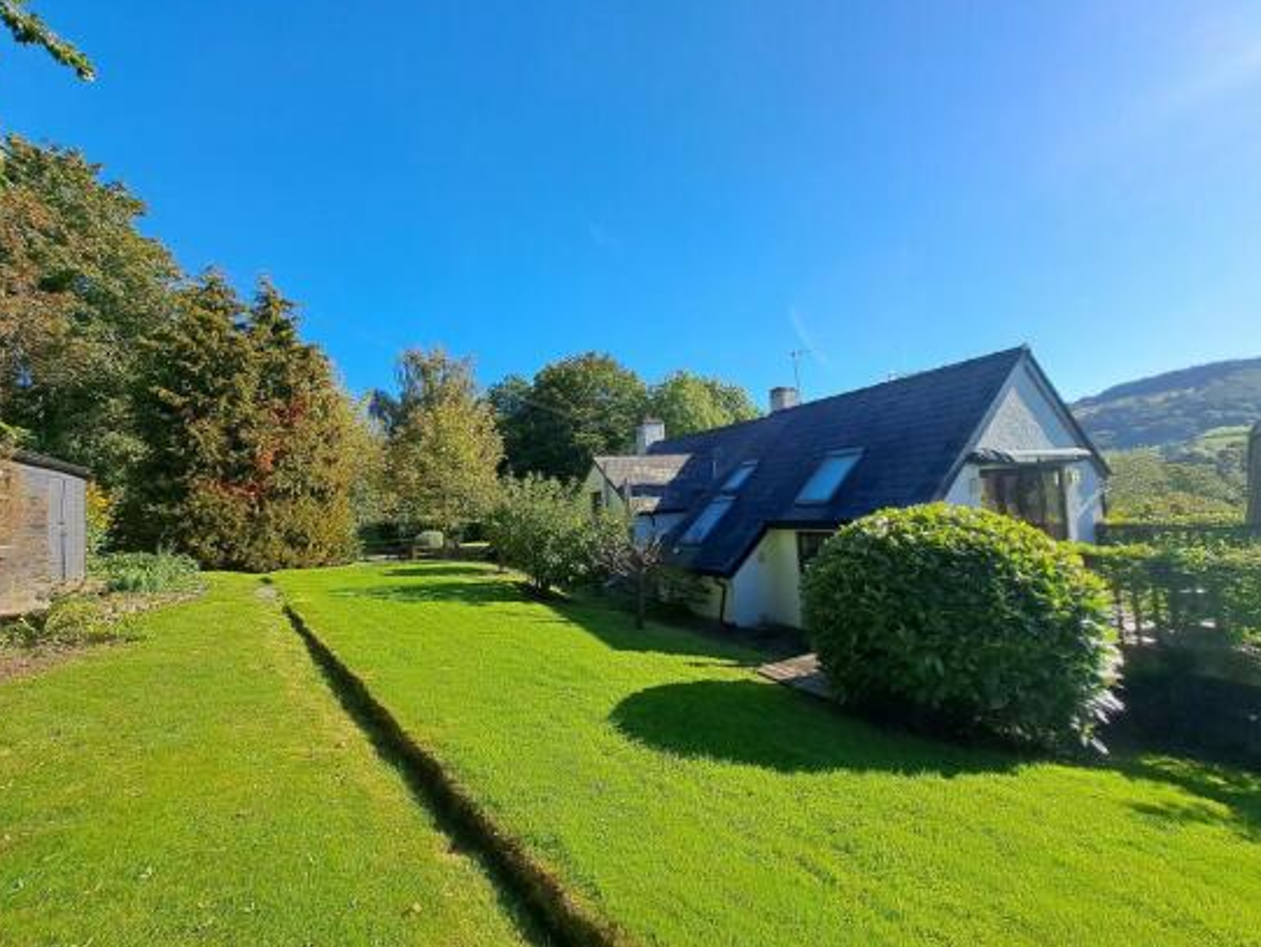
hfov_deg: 102.0
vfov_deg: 85.7
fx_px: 510
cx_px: 617
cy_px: 486
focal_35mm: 14
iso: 50
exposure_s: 1/1122
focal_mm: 1.74
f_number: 2.2
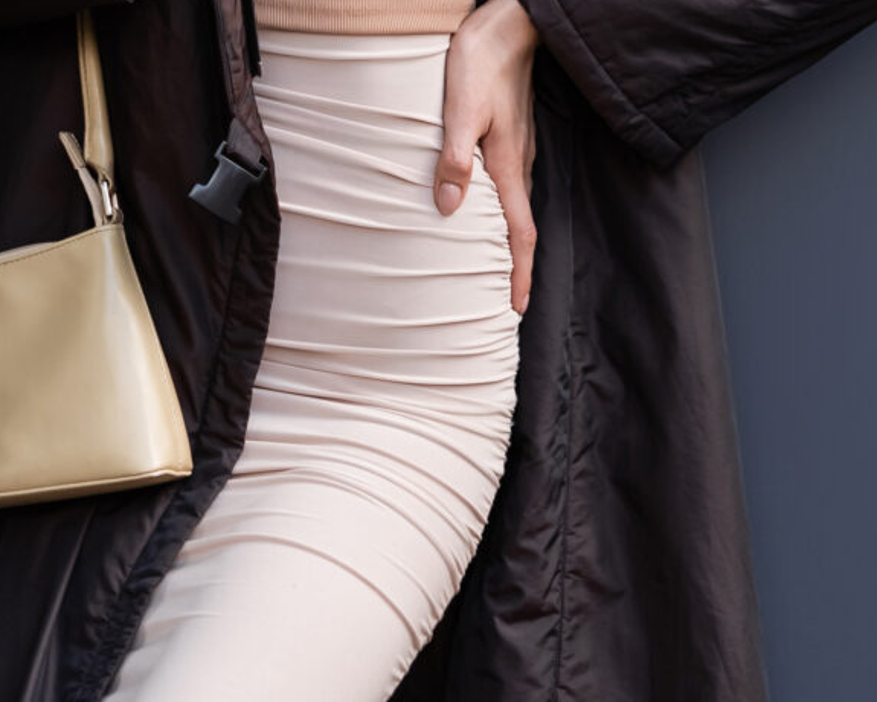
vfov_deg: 7.3
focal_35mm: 209
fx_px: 5425
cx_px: 538
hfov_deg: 9.2
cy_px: -179
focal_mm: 50
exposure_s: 1/160
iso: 160
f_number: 4
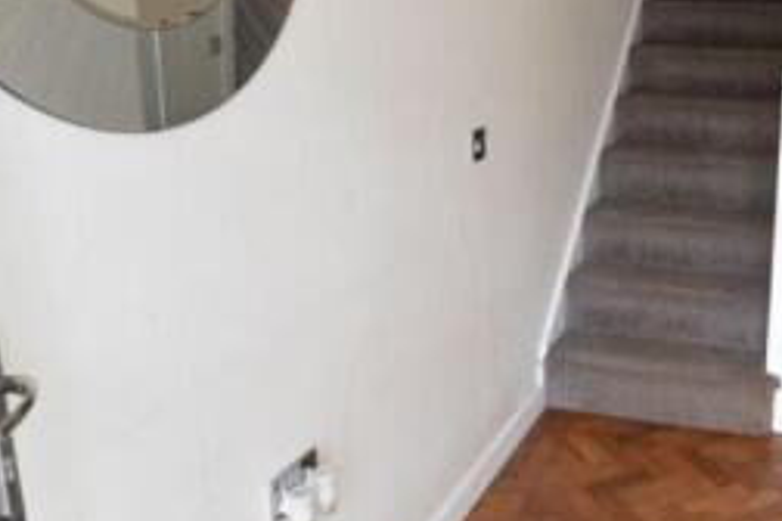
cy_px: 197
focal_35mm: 39
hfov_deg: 47.1
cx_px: 618
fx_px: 847
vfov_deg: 34.0
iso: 400
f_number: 8
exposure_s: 1/15
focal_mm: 10
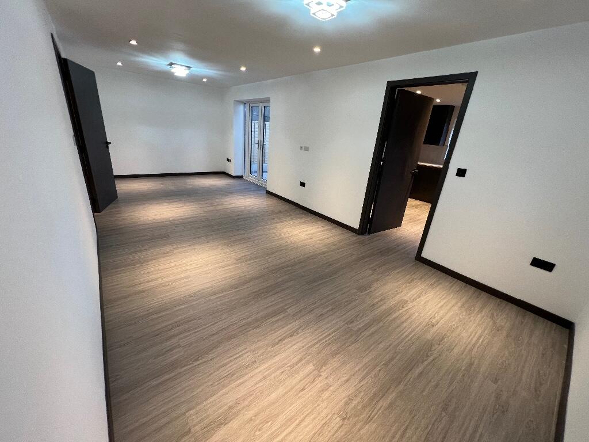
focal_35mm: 13
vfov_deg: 89.9
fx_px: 221
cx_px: 294
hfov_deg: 106.2
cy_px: 221
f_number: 1.8
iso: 125
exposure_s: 1/50
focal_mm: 1.57
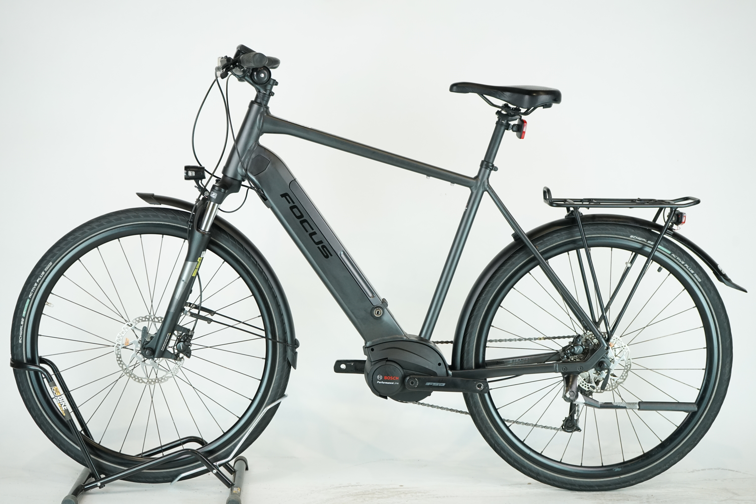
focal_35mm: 63
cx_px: 378
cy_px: 252
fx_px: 1323
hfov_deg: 31.9
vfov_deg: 21.6
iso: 1600
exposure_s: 1/200
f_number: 5.6
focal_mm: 63
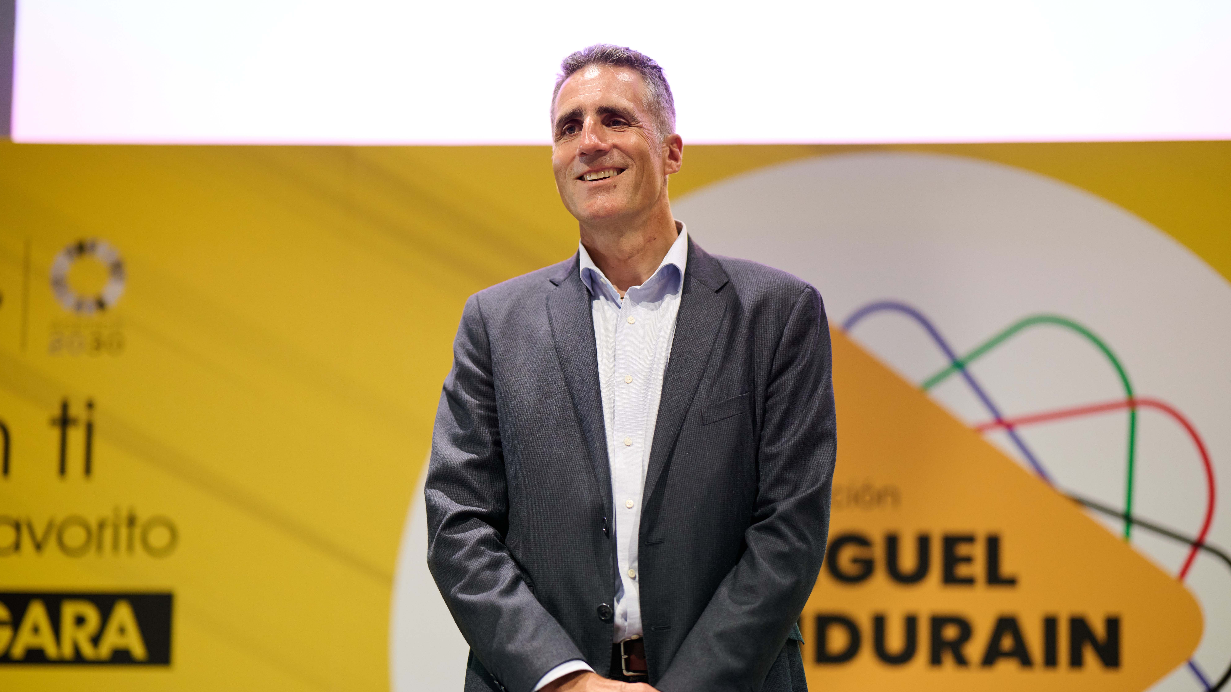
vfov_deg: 13.1
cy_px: 419
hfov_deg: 23.2
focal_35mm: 92
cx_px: 610
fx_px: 3003
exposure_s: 1/320
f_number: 1.2
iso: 1100
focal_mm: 85
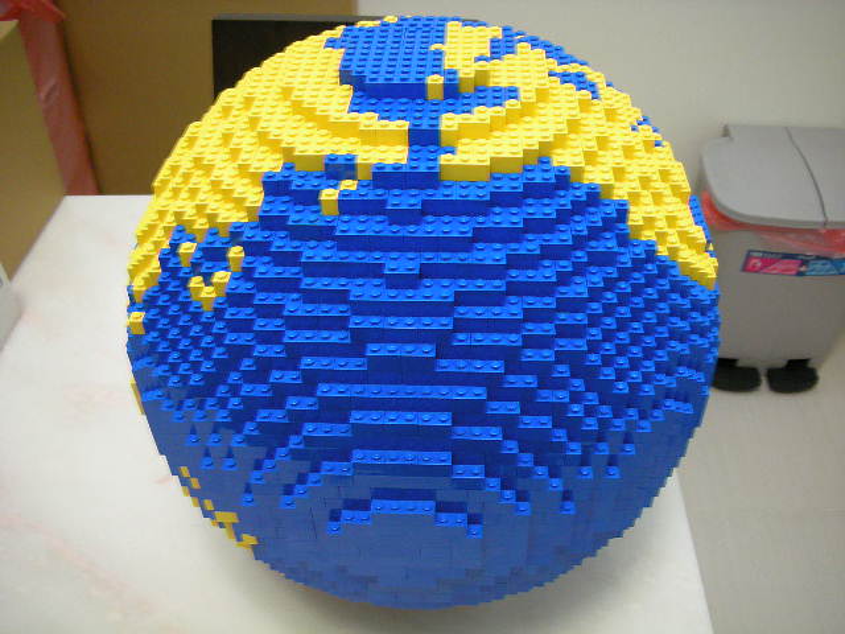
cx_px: 422
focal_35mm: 35
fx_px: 854
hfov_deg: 52.6
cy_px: 317
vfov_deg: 40.7
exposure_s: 1/13.7
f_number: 2.8
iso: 200
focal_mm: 5.8
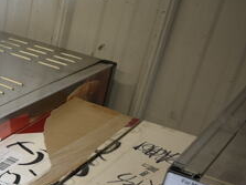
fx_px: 504
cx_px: -89
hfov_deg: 23.6
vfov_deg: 19.7
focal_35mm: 71
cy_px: 212
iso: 140
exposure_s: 1/30
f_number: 3.5
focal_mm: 18
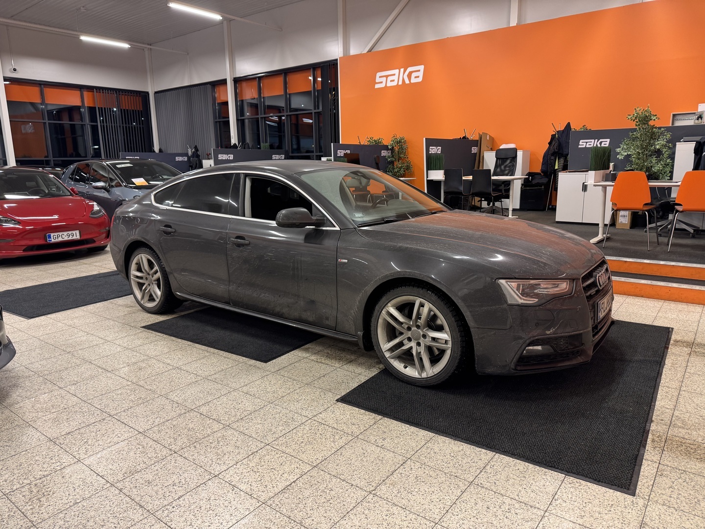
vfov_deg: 56.8
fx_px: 489
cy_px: 264
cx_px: 352
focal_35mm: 24
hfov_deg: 71.6
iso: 200
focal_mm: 6.76
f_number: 1.78
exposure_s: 1/50
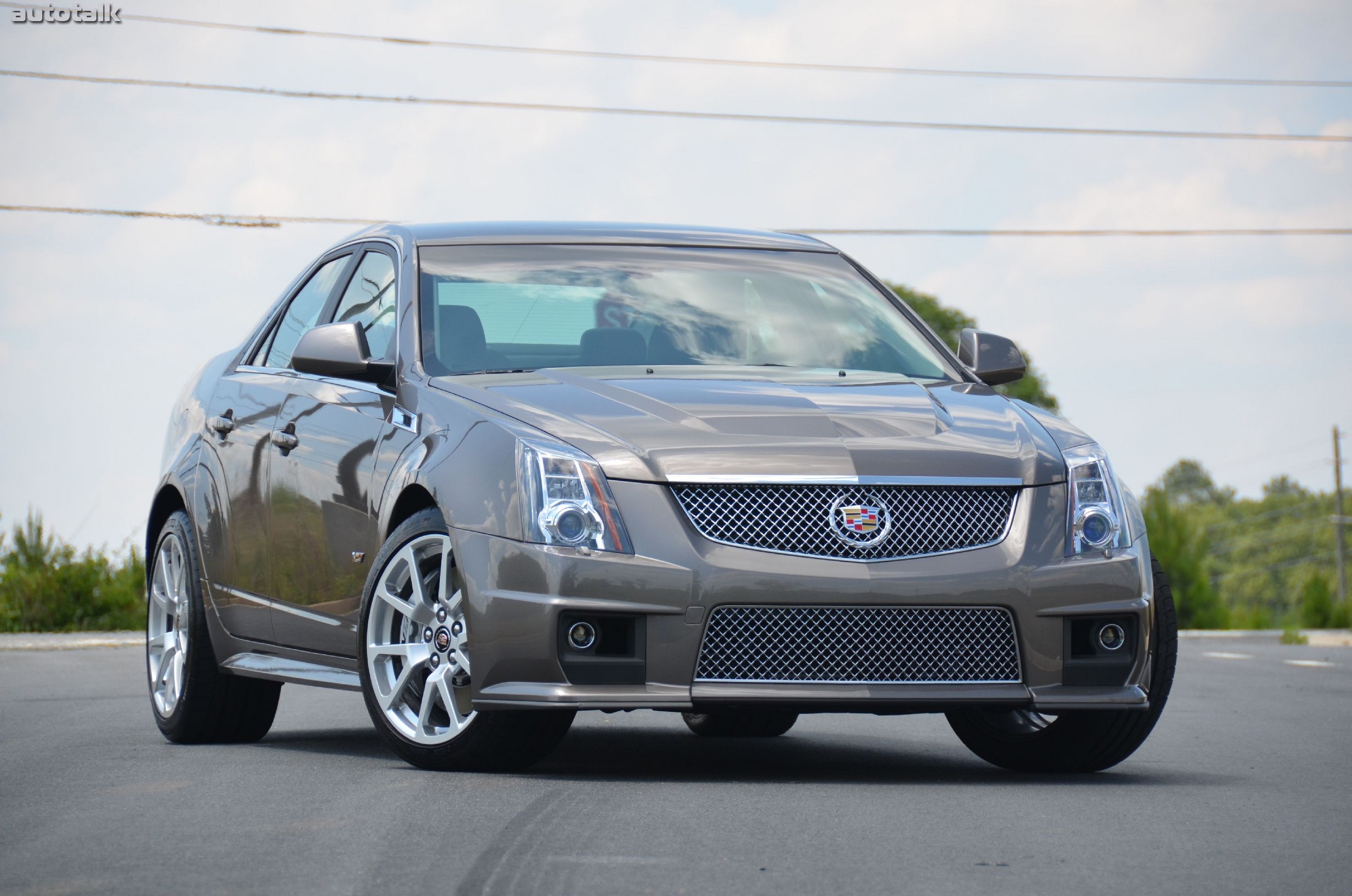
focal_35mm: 202
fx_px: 7589
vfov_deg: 6.8
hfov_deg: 10.2
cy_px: 448
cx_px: 676
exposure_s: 1/1250
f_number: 5.6
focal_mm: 135
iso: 400
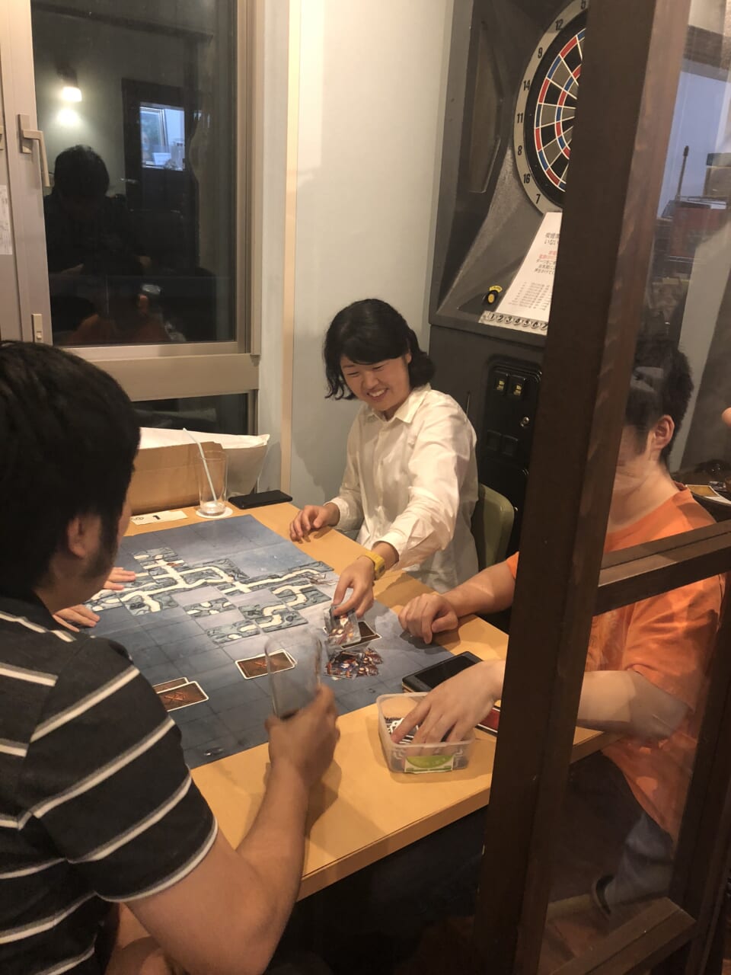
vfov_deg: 63.4
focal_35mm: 28
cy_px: 488
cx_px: 366
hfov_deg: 49.7
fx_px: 788
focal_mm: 3.99
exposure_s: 1/17
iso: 100
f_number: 1.8
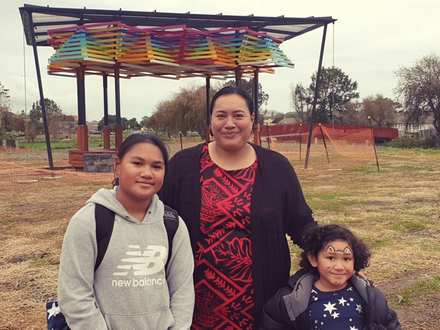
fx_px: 330
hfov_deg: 67.3
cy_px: 165
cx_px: 220
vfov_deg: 53.1
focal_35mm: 26
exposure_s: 1/193
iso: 50
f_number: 2.4
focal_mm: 4.3
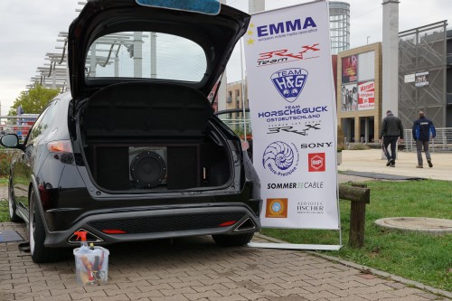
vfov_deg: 31.9
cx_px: 226
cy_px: 150
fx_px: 527
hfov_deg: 46.4
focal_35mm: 42
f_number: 7.1
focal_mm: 28
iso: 200
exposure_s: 1/125
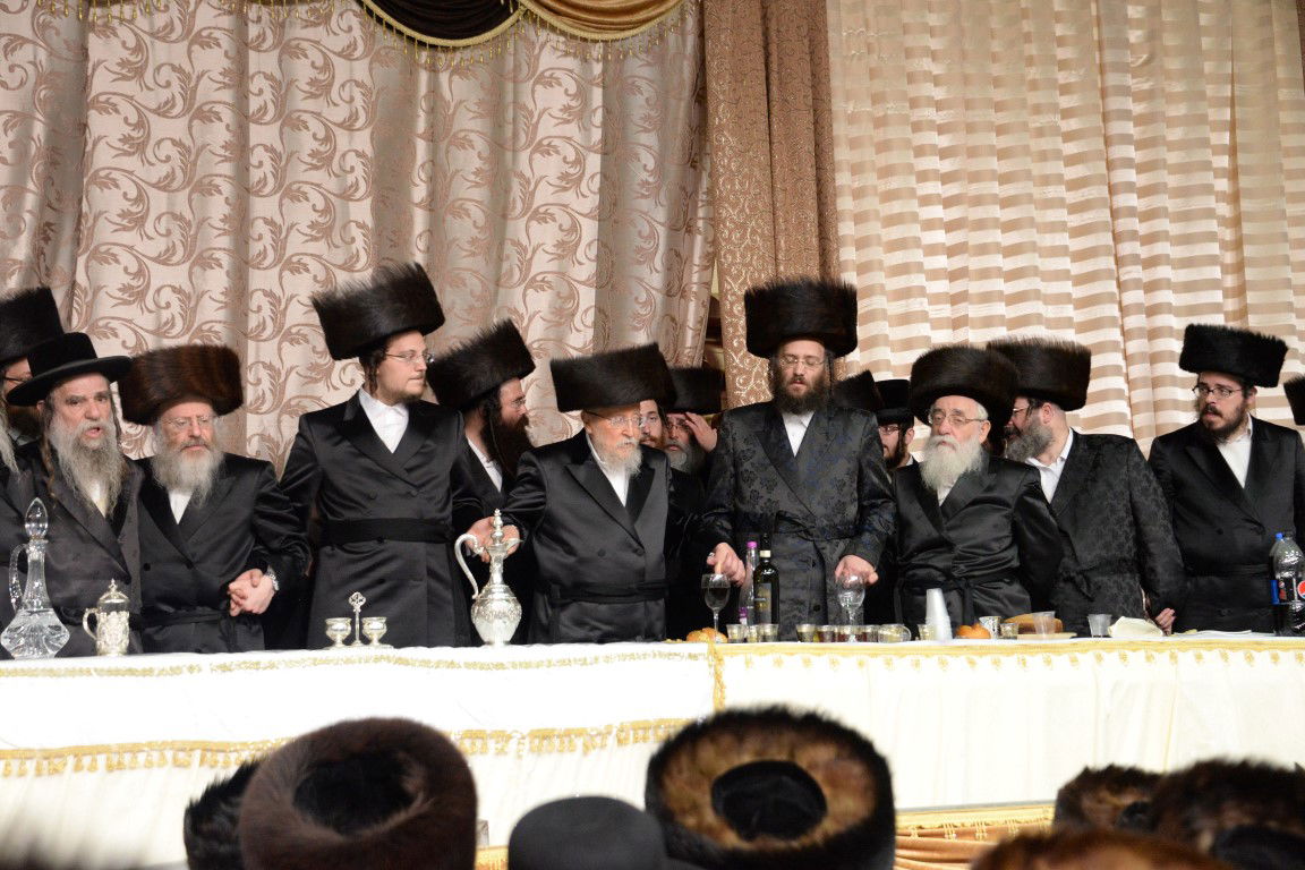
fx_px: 2356
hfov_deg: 31.0
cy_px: 435
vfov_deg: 20.9
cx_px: 652
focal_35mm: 65
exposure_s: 1/160
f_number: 5.6
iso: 5000
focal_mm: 65
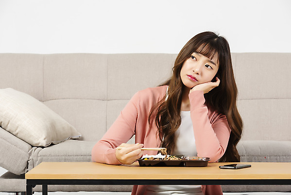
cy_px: 98
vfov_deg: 8.9
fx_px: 1253
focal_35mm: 155
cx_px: 146
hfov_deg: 13.2
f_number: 11
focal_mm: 155
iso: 100
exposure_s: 1/125
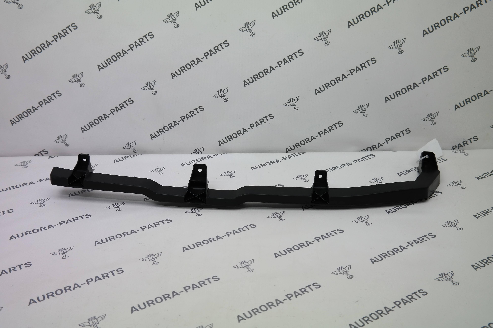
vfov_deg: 36.9
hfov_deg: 53.1
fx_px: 493
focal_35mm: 36
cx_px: 246
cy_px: 164
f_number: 4
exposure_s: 1/100
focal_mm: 24
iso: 200
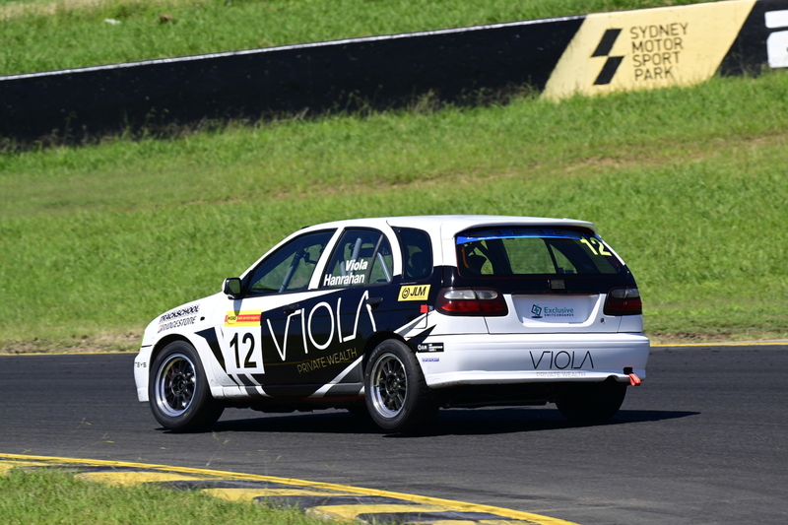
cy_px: 262
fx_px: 13130
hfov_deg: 3.4
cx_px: 394
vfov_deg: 2.3
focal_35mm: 600
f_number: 11
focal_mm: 600
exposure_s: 1/640
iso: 400
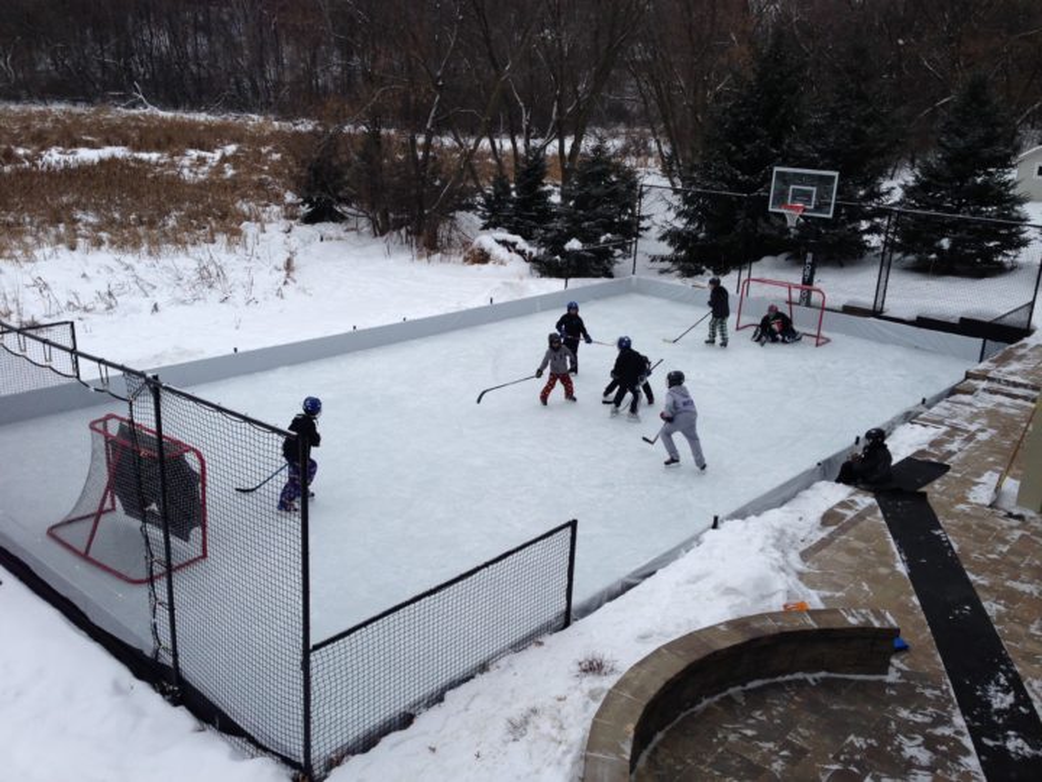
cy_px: 391
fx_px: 993
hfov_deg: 55.4
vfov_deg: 42.9
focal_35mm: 33
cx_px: 521
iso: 50
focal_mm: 4.12
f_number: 2.4
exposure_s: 1/1115
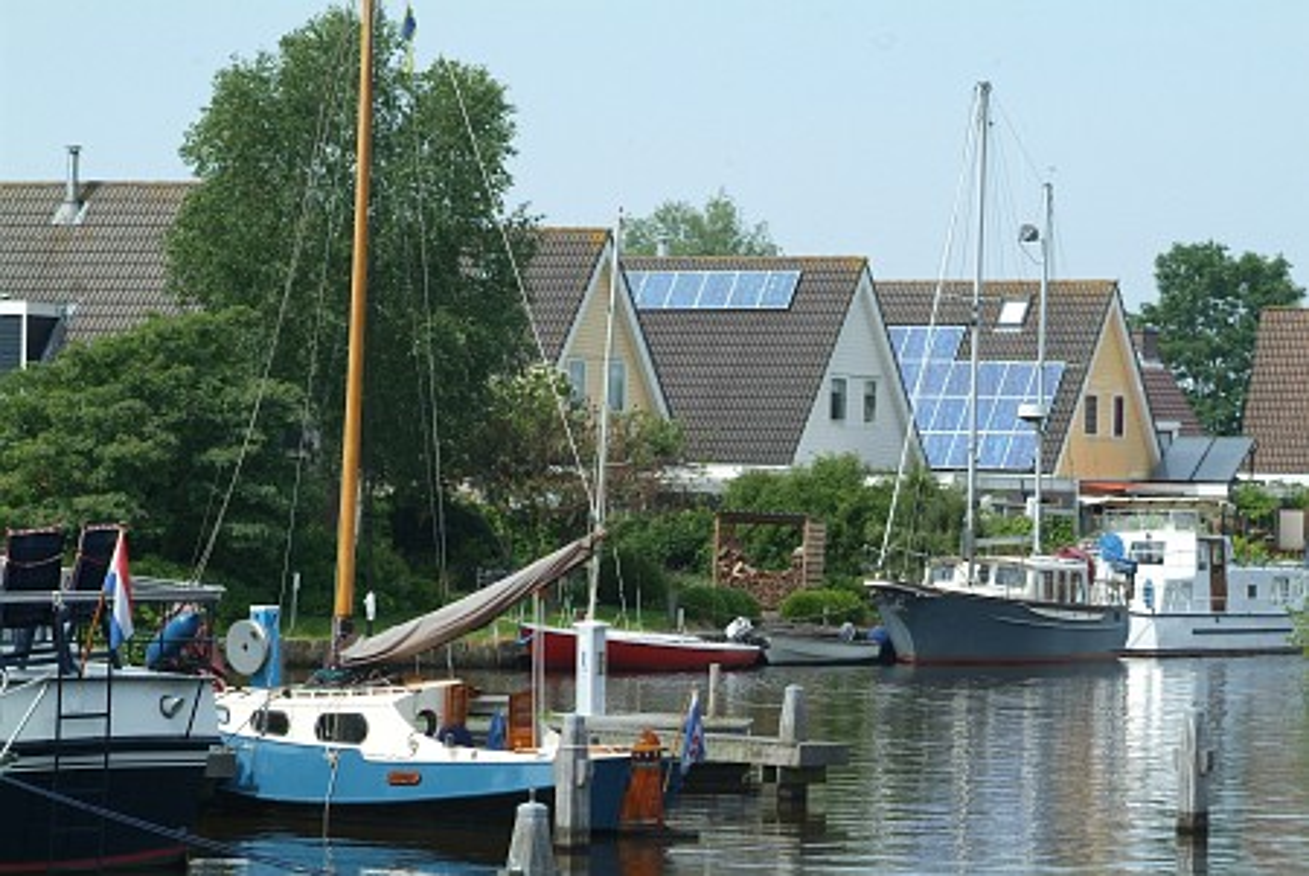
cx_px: 654
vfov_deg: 9.4
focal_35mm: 147
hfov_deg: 13.9
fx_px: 5350
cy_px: 438
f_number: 9.5
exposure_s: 1/500
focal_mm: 98
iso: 400
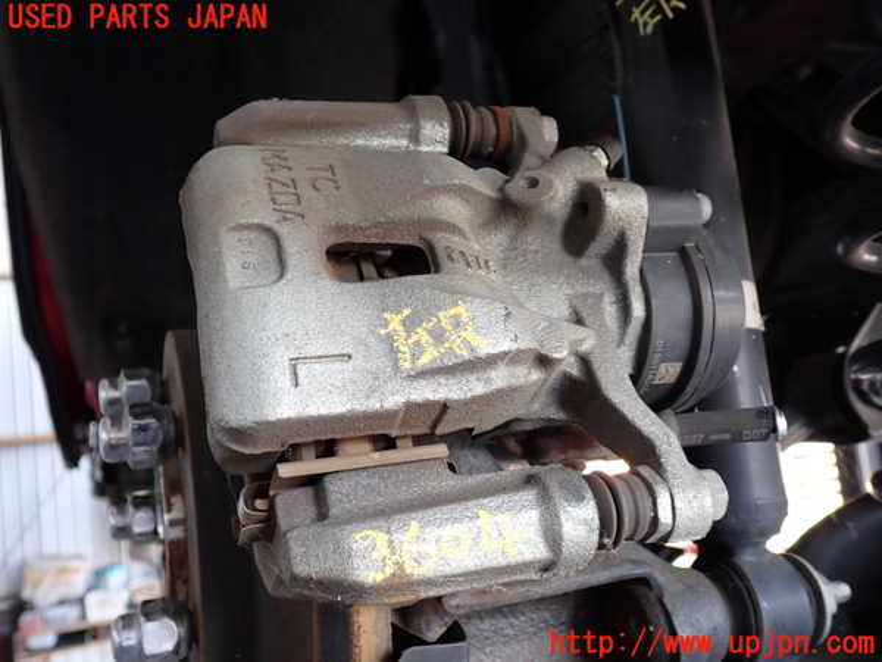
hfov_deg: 56.8
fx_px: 815
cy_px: 331
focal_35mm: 32
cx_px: 441
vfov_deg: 44.2
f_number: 2.4
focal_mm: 5.79
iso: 200
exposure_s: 1/60
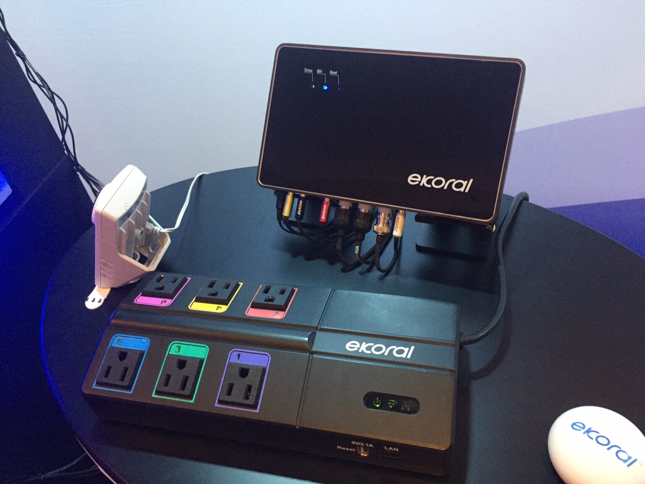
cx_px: 322
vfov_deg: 48.2
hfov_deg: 61.7
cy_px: 242
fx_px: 540
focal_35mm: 29
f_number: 2.2
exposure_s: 1/30
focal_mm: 4.15
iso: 200
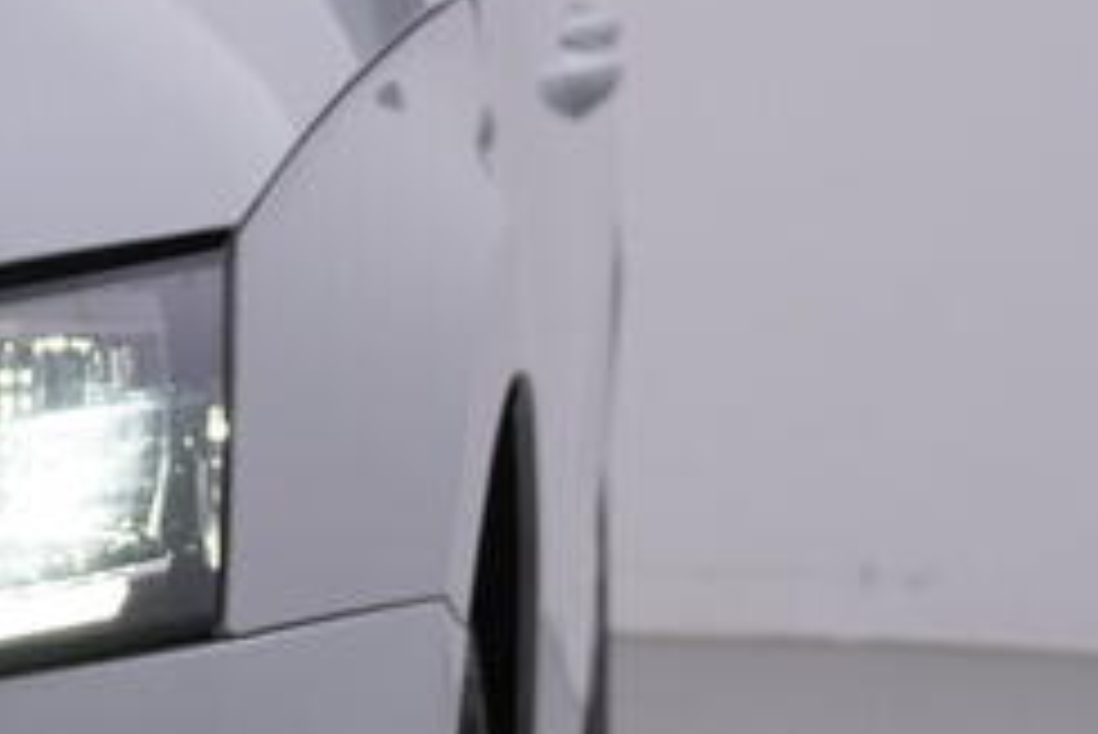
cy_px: 1115
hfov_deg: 13.6
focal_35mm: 151
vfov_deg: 8.9
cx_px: 428
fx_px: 4608
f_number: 5
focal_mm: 24
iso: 125
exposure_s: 1/125
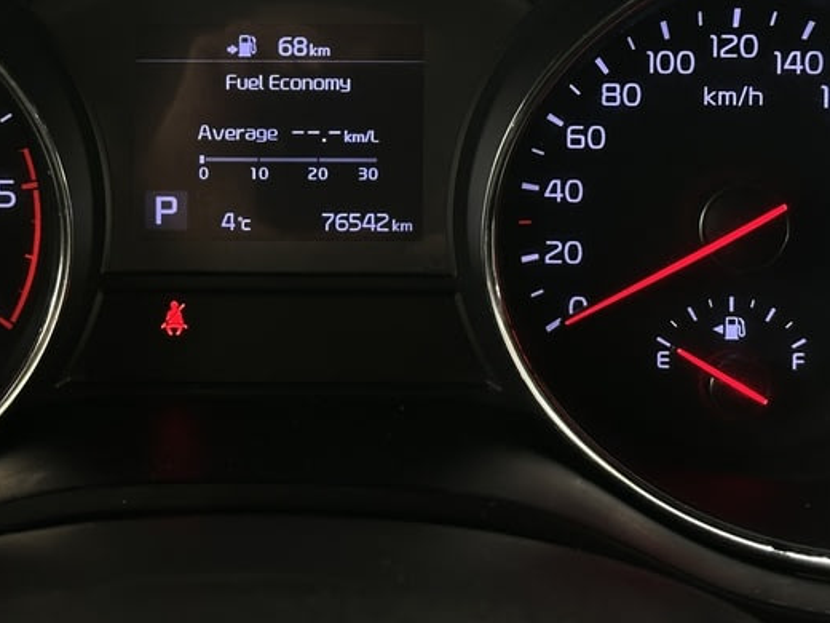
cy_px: 180
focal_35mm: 83
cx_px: 279
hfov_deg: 23.5
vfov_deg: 17.7
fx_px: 1990
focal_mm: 6.86
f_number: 1.78
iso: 200
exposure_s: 1/33
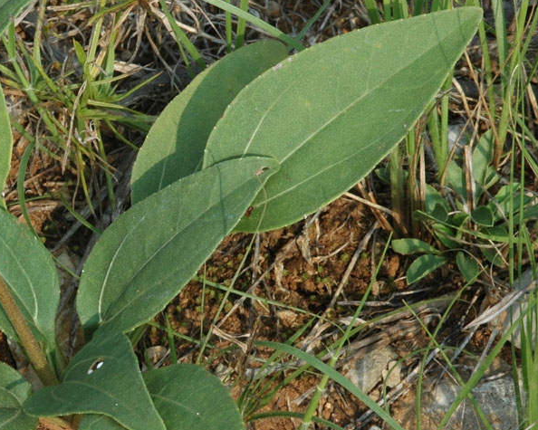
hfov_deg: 7.6
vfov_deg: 6.1
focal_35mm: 255
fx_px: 4057
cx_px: 90
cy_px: 245
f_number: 16
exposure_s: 1/50
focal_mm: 105
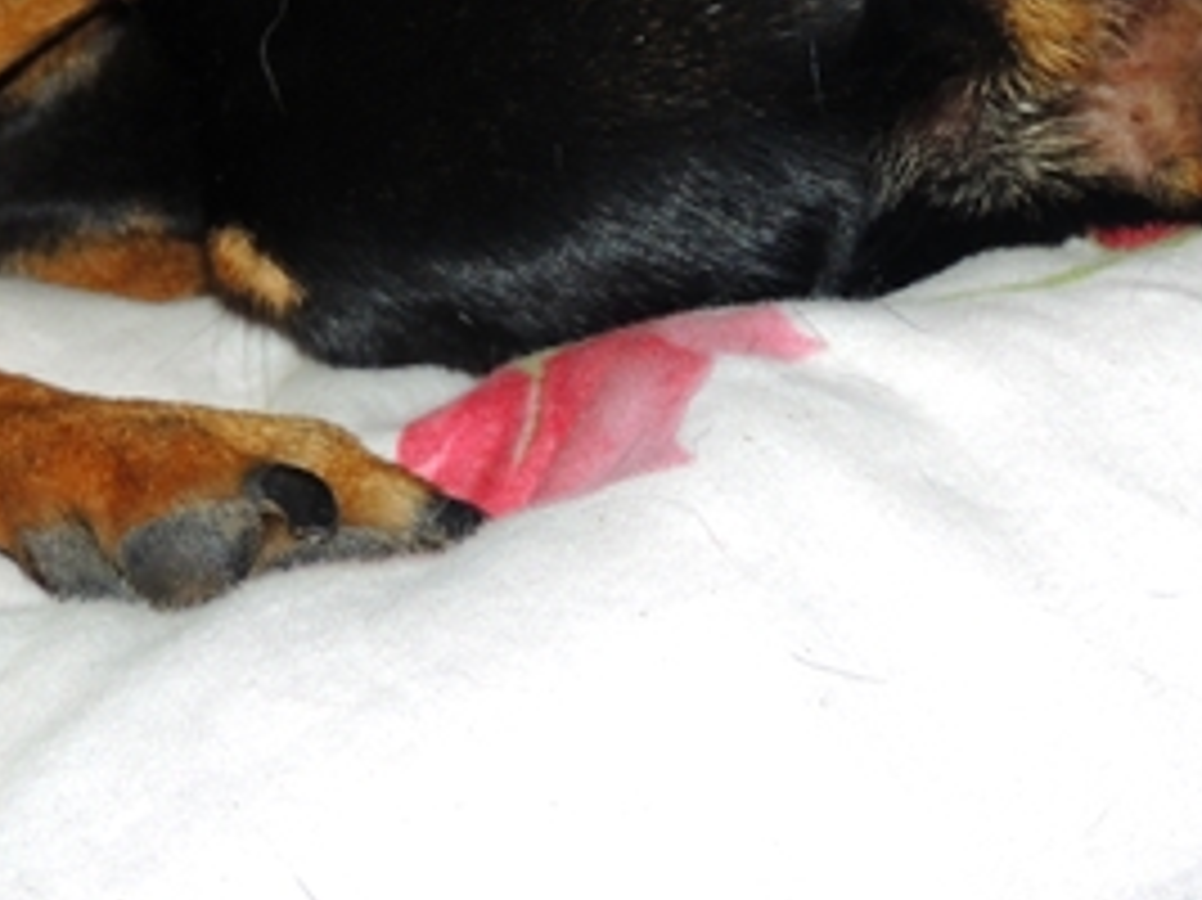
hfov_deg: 18.7
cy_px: -263
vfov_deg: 13.6
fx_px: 3644
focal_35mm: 105
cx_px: 387
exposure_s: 1/30
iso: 200
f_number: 3.3
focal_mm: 7.1
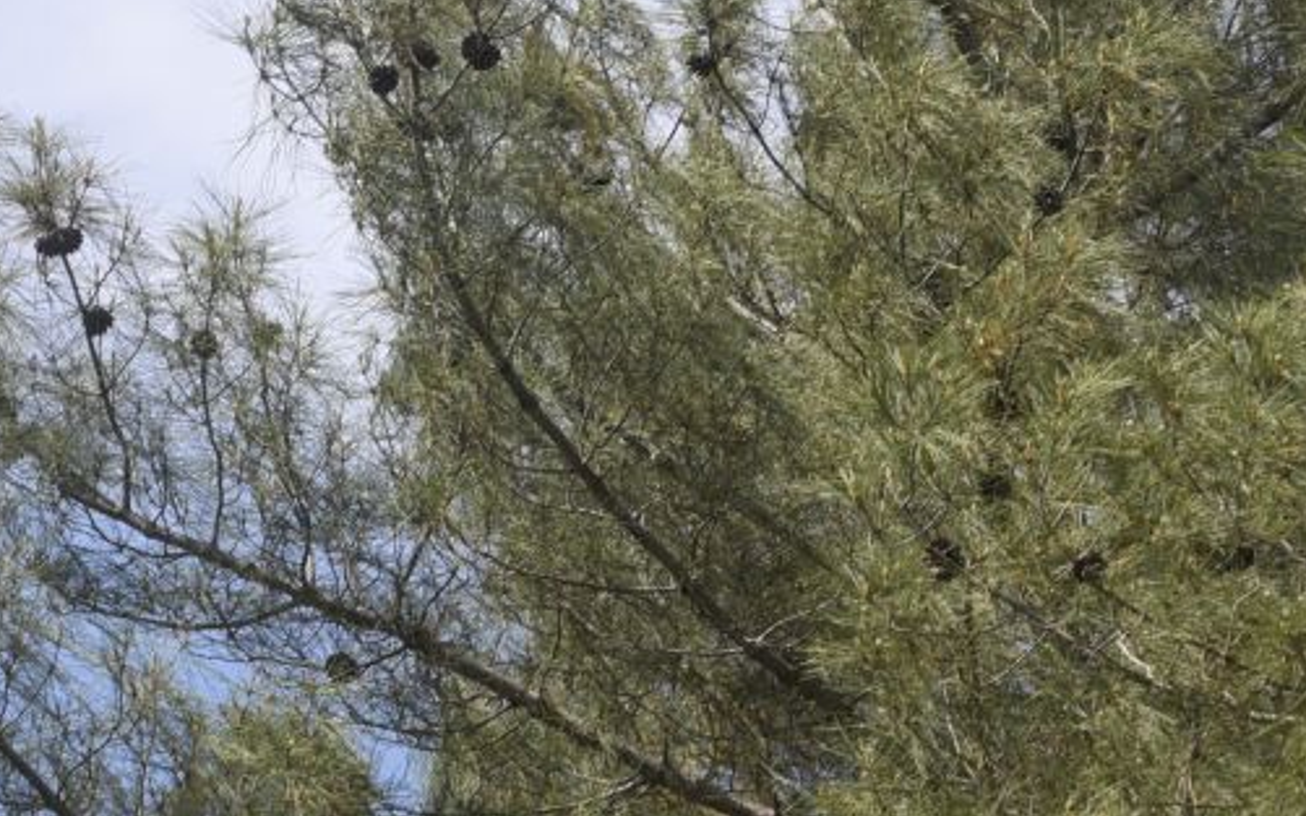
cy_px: 72
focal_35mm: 148
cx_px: 425
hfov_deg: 14.1
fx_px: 5267
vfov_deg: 8.8
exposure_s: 1/250
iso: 200
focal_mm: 56
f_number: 10
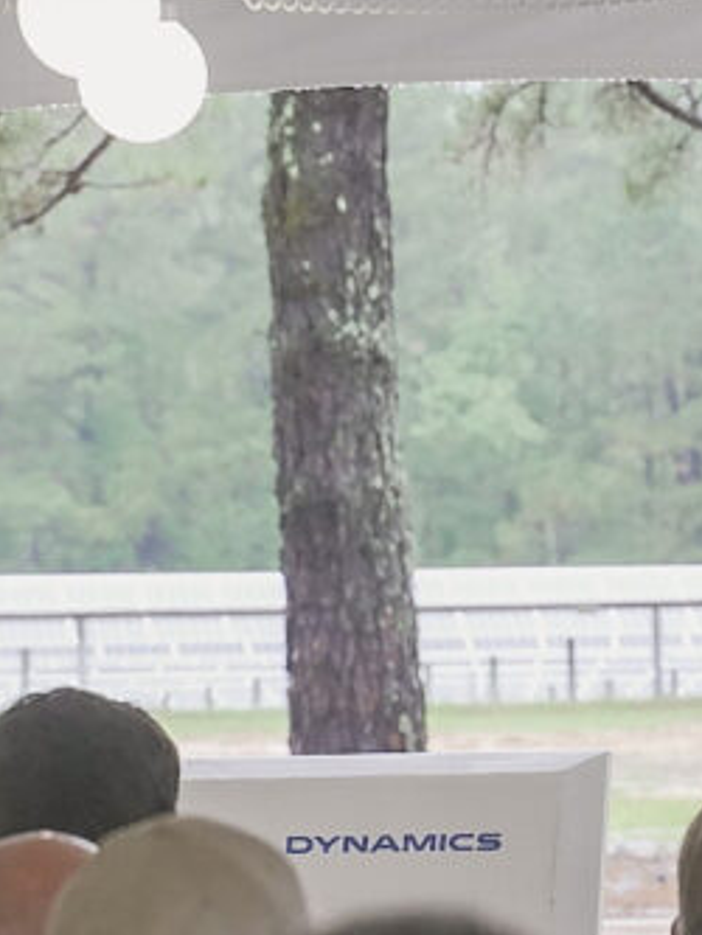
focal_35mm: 298
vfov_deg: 6.6
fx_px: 8053
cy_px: 563
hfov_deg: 5.0
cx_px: 724
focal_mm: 75
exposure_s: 1/200
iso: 2500
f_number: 5
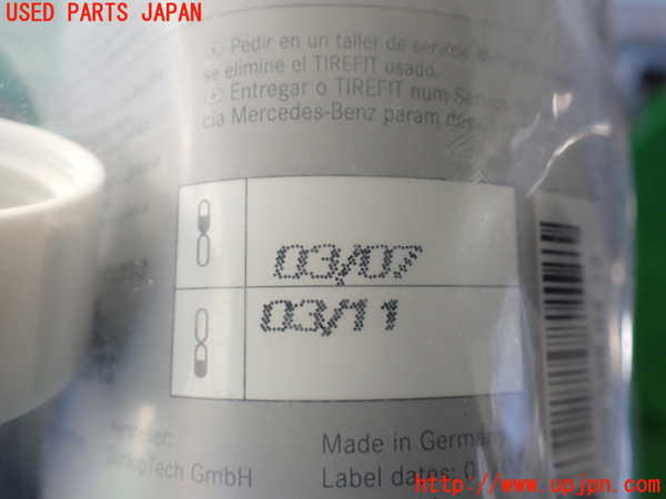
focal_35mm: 30
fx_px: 577
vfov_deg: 46.8
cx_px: 333
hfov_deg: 60.0
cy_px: 250
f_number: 2.3
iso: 125
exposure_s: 1/125
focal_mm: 5.4
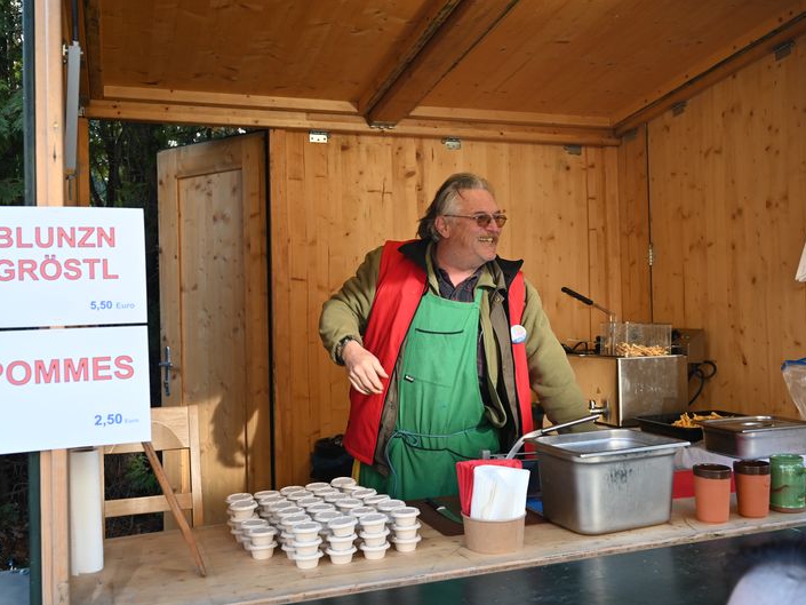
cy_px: 304
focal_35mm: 36
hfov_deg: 51.3
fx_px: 838
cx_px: 415
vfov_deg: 39.7
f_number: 4.8
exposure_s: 1/125
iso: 500
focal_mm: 33
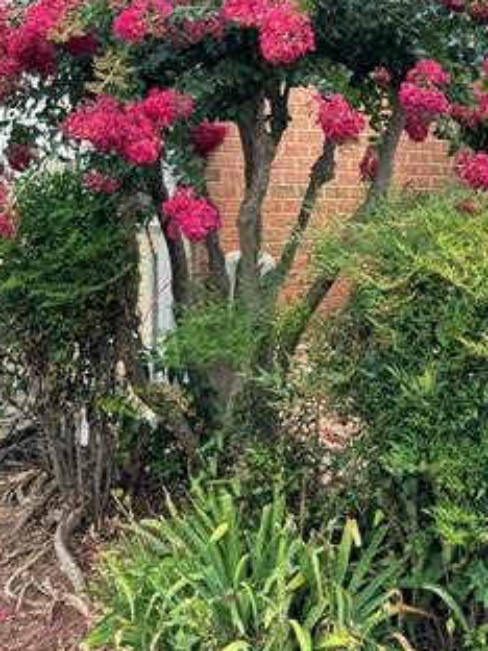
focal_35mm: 59
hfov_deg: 24.8
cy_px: -73
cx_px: 240
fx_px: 1109
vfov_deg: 29.4
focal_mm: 6.76
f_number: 1.78
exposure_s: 1/588
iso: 80
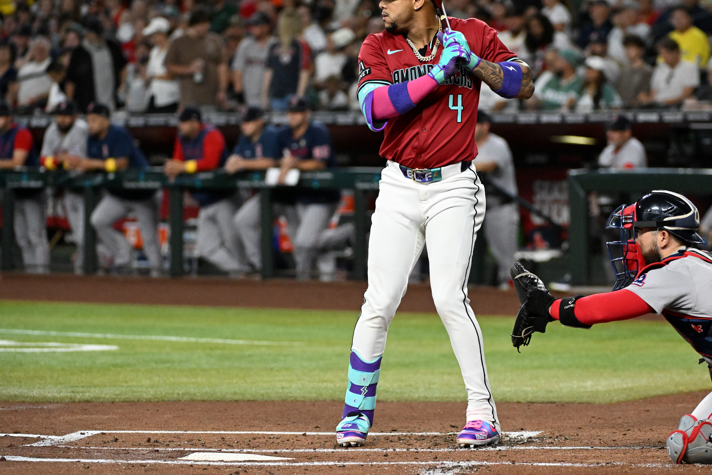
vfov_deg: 5.3
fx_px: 5162
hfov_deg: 7.9
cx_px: 419
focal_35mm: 261
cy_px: 195
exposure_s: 1/2500
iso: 8000
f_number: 4
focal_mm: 200
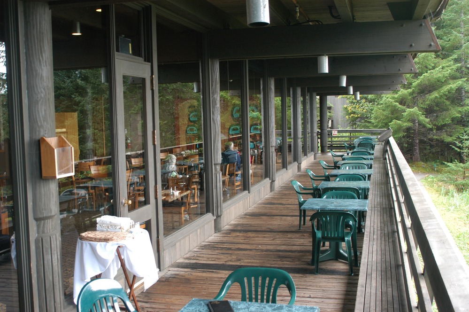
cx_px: 234
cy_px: 156
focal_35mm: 42
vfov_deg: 31.8
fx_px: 547
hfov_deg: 46.4
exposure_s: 1/80
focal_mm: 28
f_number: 4.5
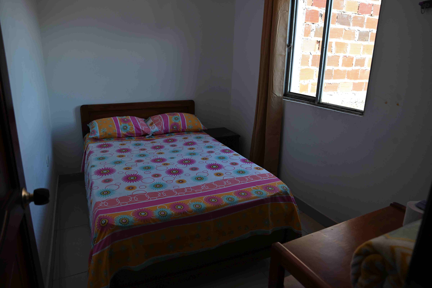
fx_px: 288
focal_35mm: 24
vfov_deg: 53.1
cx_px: 216
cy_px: 144
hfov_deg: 73.7
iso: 280
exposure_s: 1/250
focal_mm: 24
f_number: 4
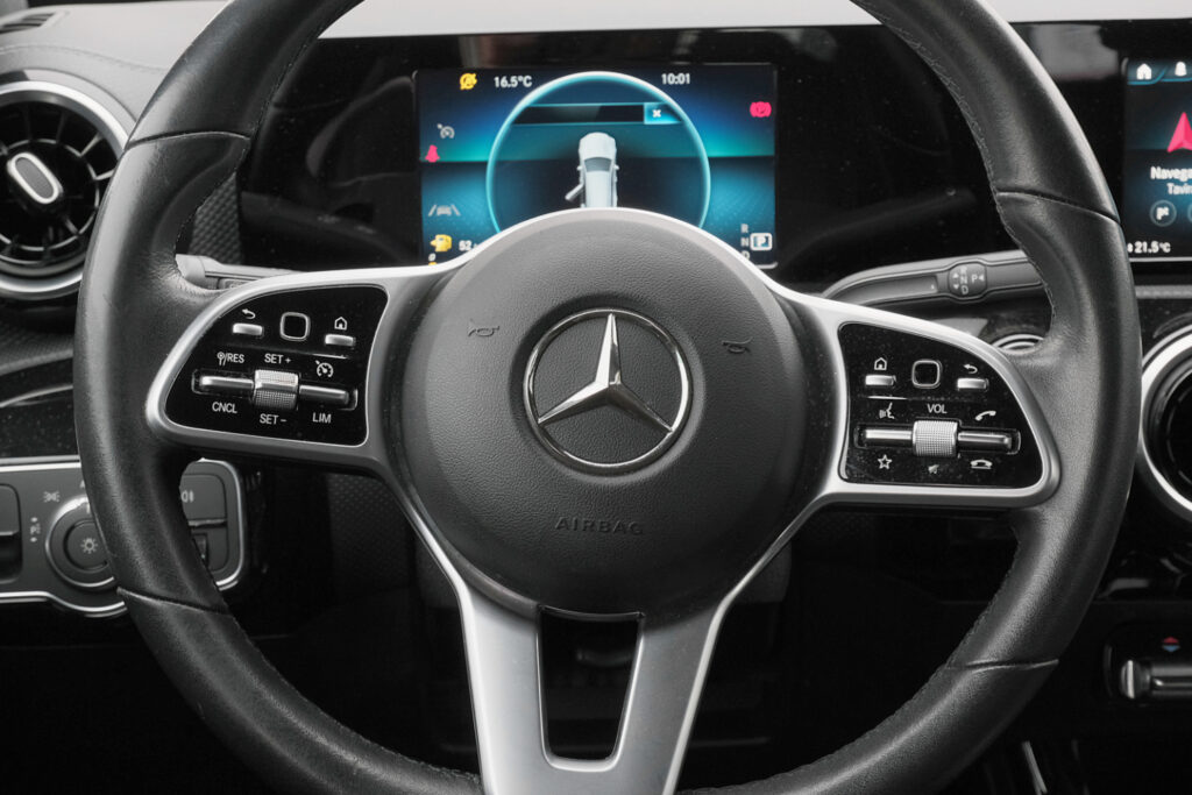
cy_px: 398
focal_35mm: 68
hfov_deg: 29.7
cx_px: 596
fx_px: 2252
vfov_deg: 20.0
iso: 2000
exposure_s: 1/60
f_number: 8
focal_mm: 45
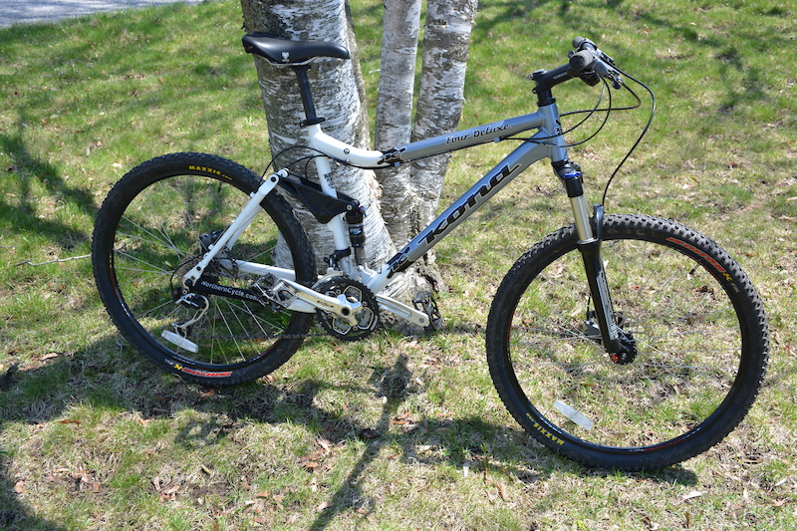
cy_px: 266
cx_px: 398
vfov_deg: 33.0
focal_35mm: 40
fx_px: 896
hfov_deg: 47.9
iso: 200
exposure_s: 1/200
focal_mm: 27
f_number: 7.1
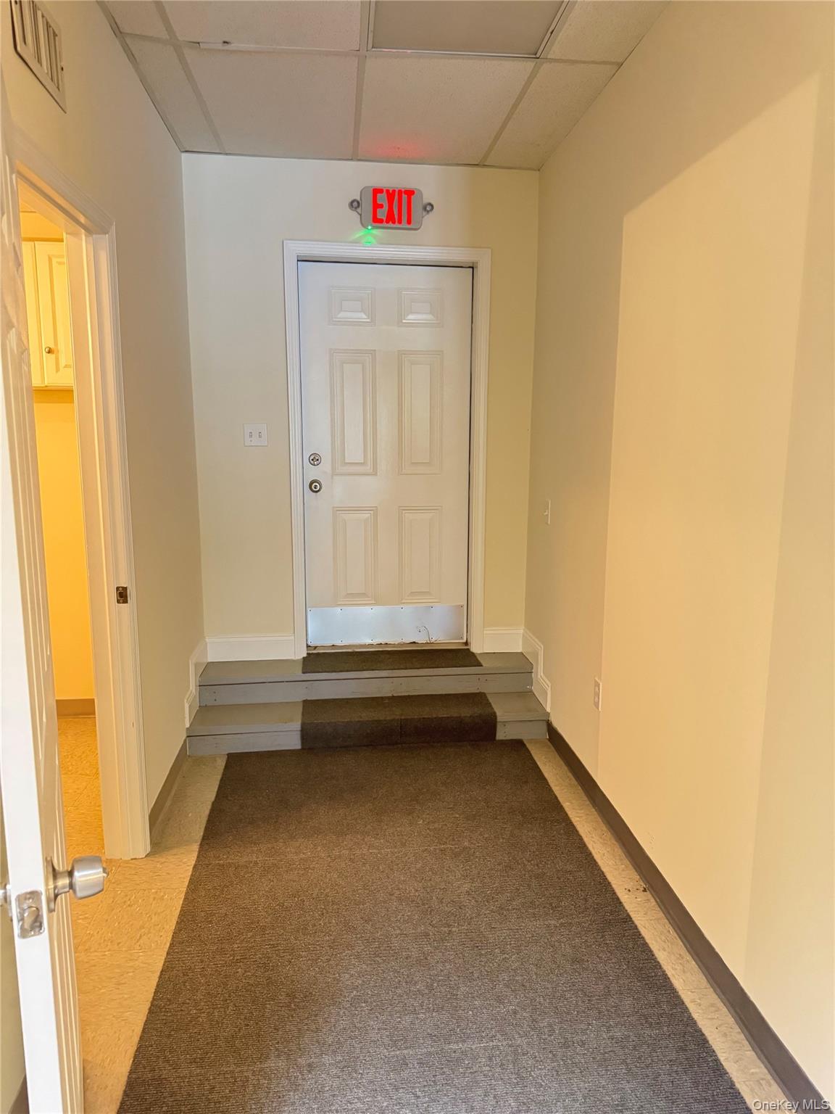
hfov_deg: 56.8
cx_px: 418
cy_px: 557
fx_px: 772
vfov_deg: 71.6
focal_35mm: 24
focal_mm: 6.76
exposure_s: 1/40
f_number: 1.78
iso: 800
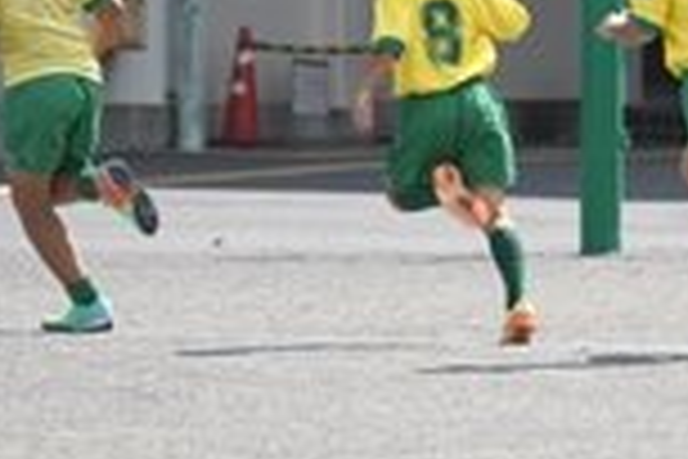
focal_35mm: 704
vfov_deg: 2.0
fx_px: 13453
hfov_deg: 2.9
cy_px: -162
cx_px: 621
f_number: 5.3
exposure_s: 1/400
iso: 64
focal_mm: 240
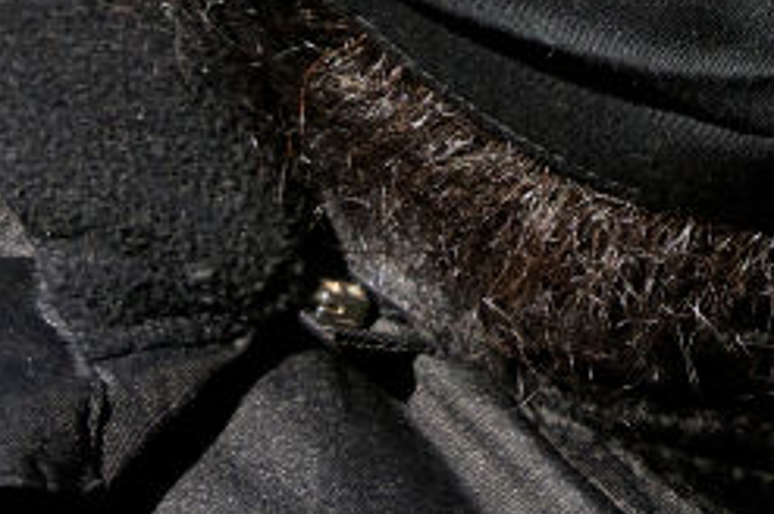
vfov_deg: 4.2
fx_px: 6957
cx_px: 849
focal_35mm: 324
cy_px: -531
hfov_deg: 6.3
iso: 560
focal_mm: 78
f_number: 10
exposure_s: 1/500
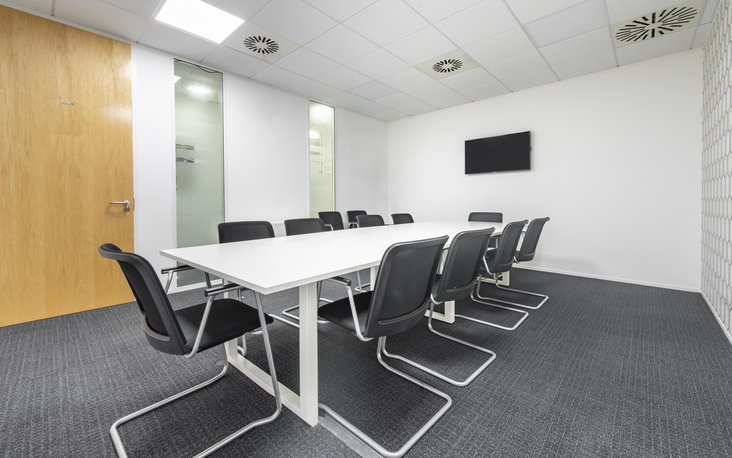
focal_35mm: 15
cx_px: 362
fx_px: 299
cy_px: 202
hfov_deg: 101.5
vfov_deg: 74.5
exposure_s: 1/6
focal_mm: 14
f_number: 16
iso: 200
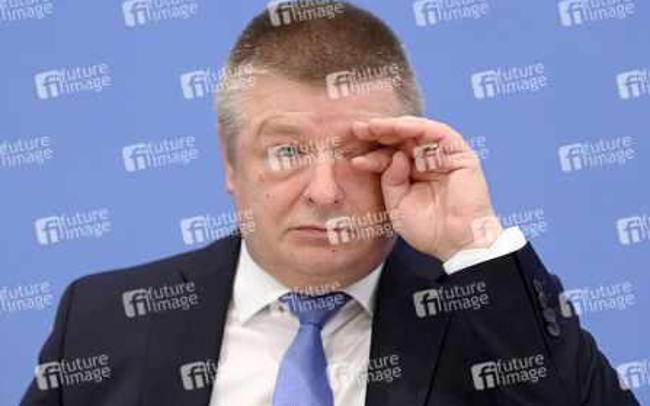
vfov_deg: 9.1
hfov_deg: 14.5
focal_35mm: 144
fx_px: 2550
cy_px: 191
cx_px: 325
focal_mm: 140
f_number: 4.5
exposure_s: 1/1000
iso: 4000
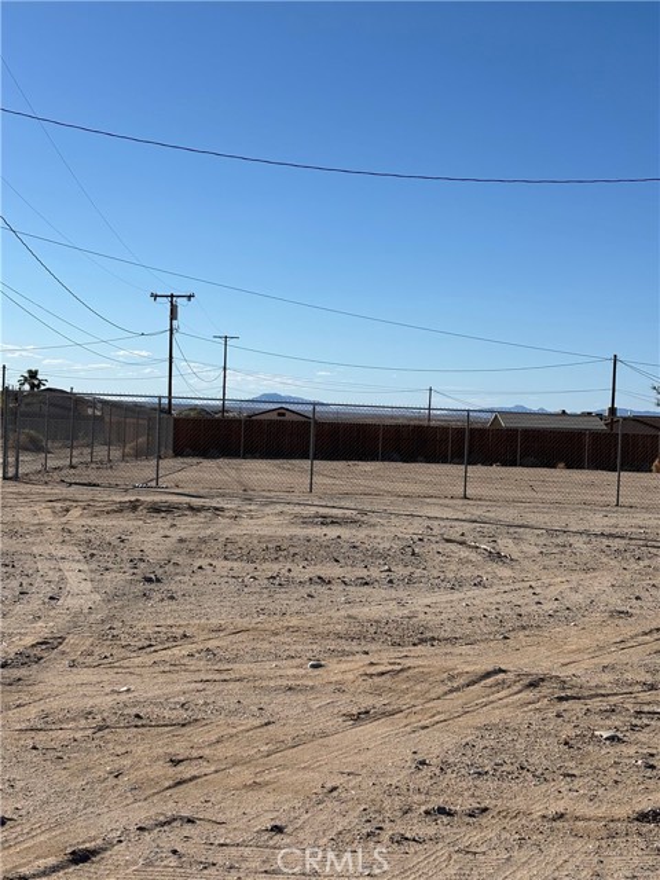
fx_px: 1322
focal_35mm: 52
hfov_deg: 28.0
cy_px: 440
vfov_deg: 36.8
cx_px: 330
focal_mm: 5.96
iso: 40
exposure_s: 1/5618
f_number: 1.6
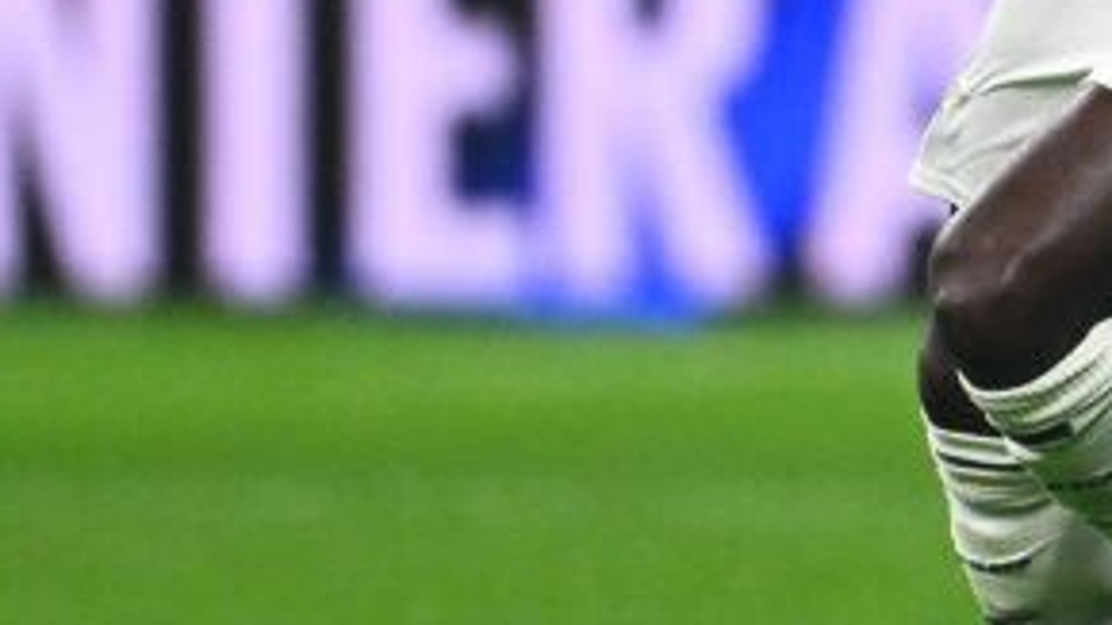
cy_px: -213
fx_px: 65387
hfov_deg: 1.0
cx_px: 1584
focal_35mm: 2218
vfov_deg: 0.5
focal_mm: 400
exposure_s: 1/1600
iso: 1600
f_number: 2.8
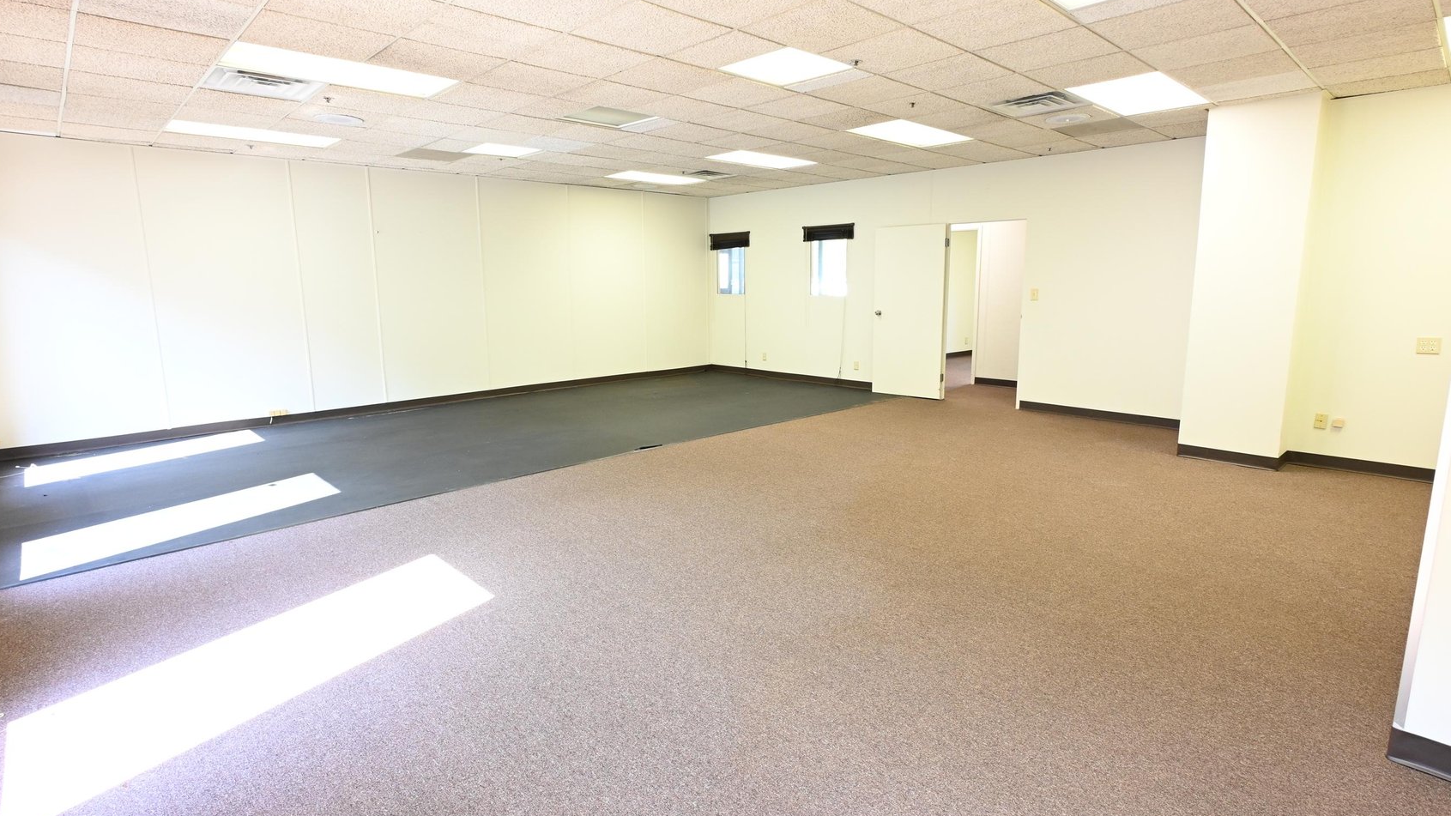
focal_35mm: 19
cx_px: 727
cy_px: 394
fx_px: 731
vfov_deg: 58.3
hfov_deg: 89.6
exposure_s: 1/13
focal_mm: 12
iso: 640
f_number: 7.1
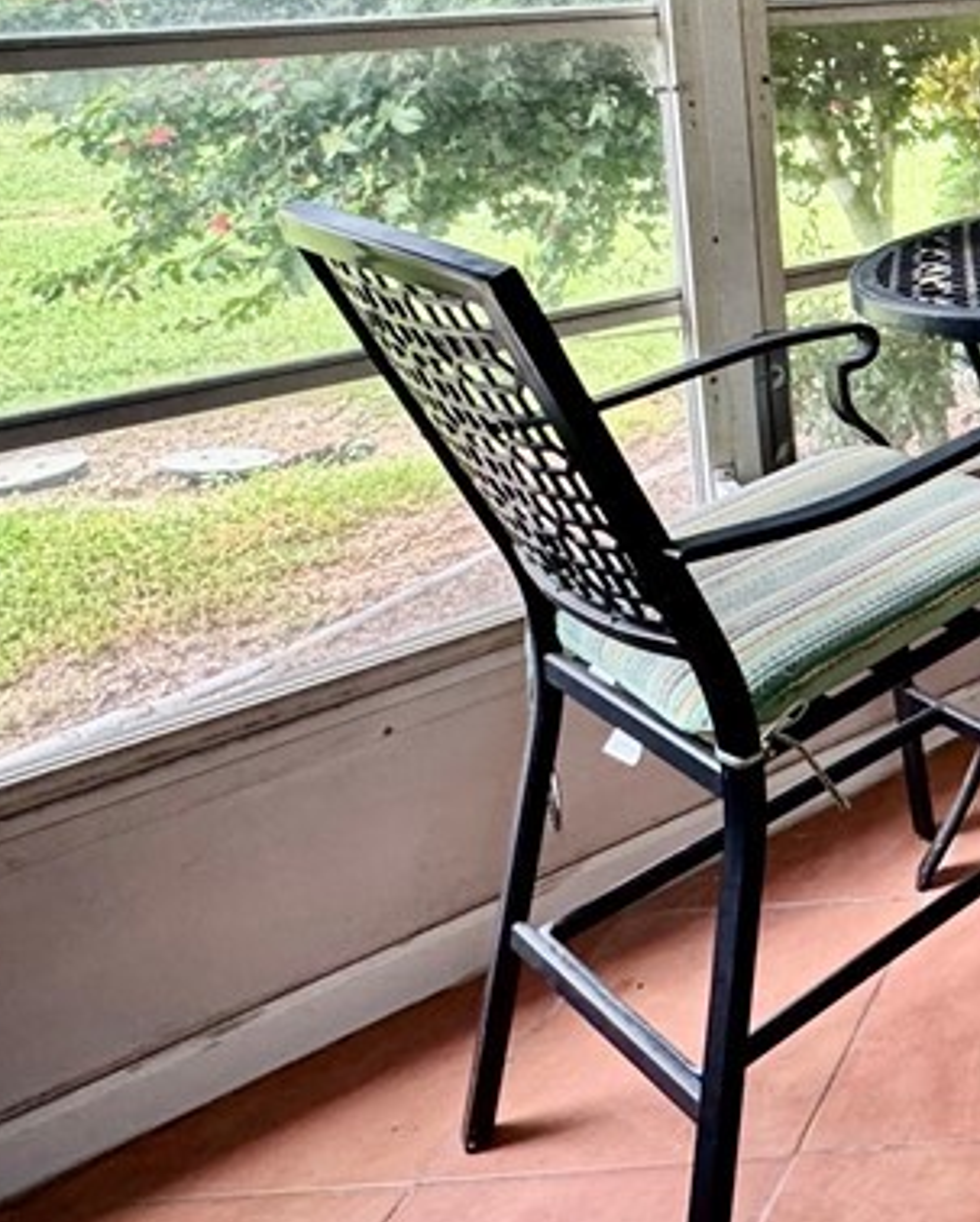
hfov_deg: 27.0
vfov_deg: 44.4
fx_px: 1340
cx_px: 1501
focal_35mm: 37
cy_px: 110
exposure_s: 1/120
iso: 200
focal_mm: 2.22
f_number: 2.2
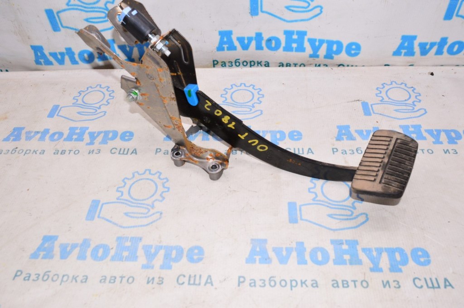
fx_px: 386
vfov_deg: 43.5
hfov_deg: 62.0
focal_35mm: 30
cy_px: 154
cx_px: 232
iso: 1600
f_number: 8
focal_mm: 20
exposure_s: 1/125
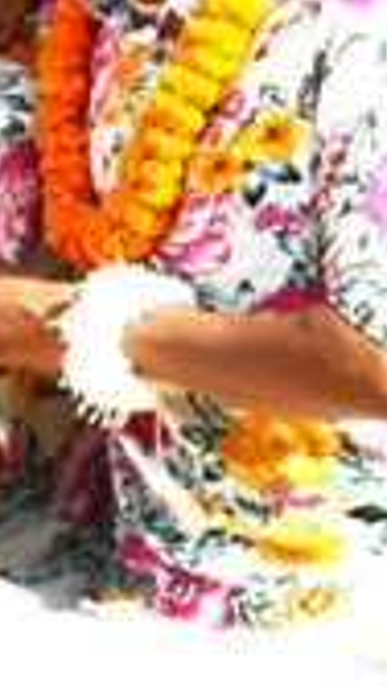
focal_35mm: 675
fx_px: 12308
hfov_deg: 1.8
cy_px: -255
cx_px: -1161
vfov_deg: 3.2
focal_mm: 70
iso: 100
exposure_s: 1/400
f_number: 5.3
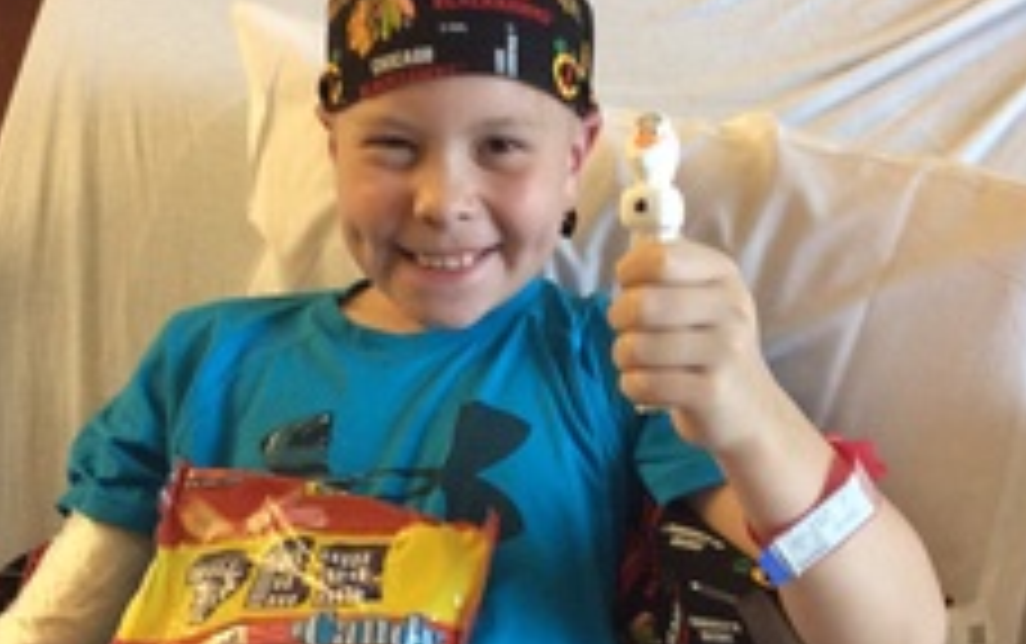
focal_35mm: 57
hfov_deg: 35.5
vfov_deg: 22.5
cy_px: 529
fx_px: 1595
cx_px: 418
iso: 160
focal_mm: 3.3
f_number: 2.4
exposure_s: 1/24
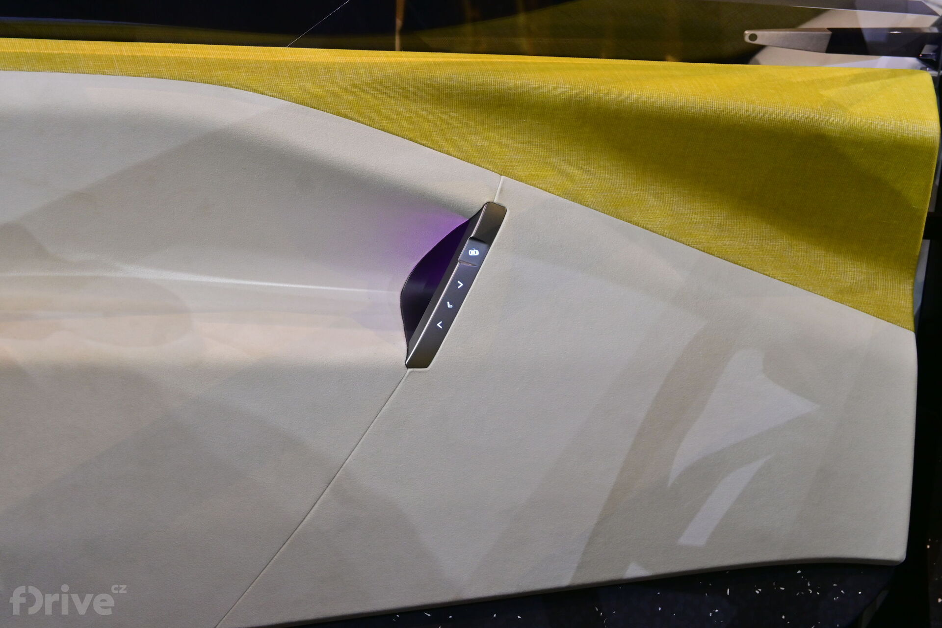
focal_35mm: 75
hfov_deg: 27.0
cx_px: 471
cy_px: 314
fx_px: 1962
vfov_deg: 18.2
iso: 500
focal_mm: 50
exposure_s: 1/80
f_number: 6.3
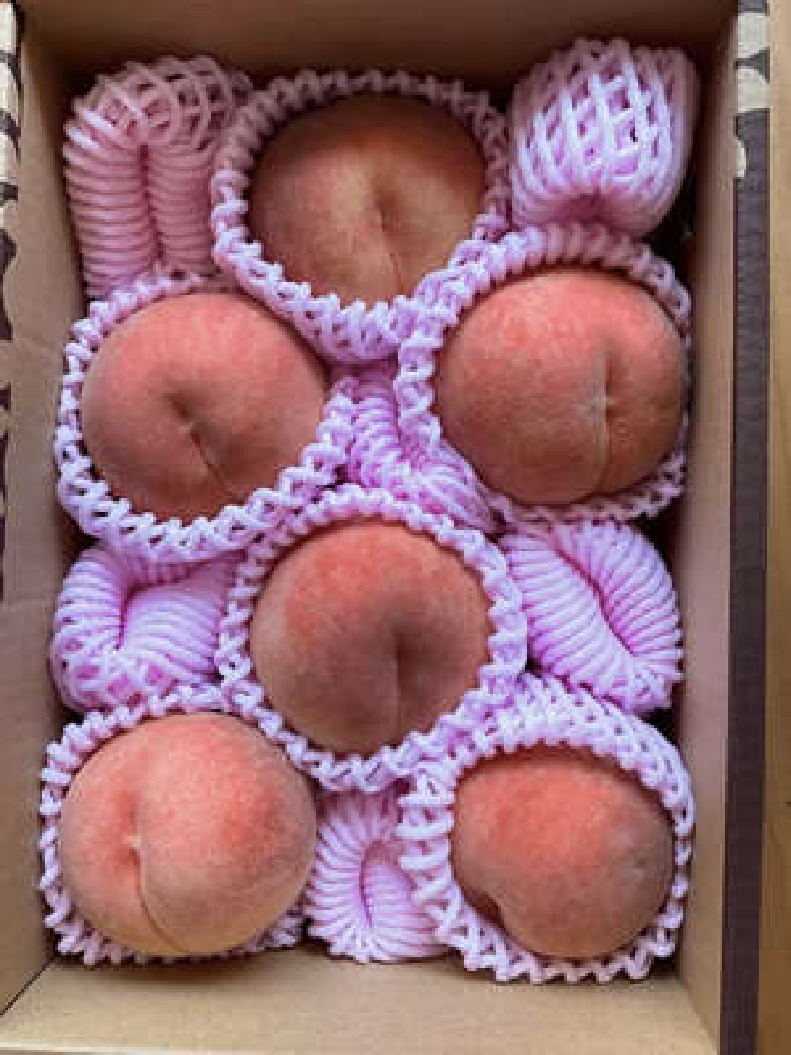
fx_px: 884
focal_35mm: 29
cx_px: 396
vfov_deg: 61.7
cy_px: 528
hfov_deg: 48.2
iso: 32
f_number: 1.8
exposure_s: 1/120
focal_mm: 3
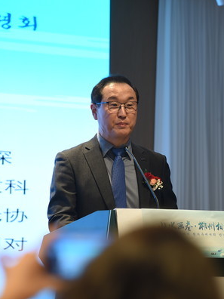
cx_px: 157
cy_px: 149
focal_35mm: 291
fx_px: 2511
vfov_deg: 6.8
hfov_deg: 5.1
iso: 800
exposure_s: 1/100
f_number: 5
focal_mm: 200
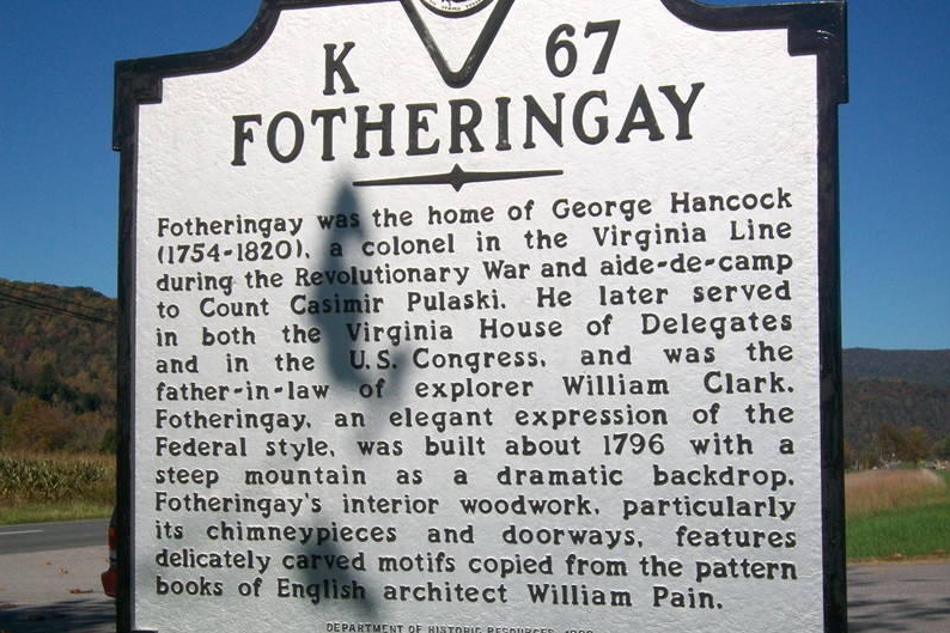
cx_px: 476
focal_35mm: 65
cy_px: 330
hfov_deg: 31.0
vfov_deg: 20.9
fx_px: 1715
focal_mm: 11
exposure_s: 1/320
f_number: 7.9
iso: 64
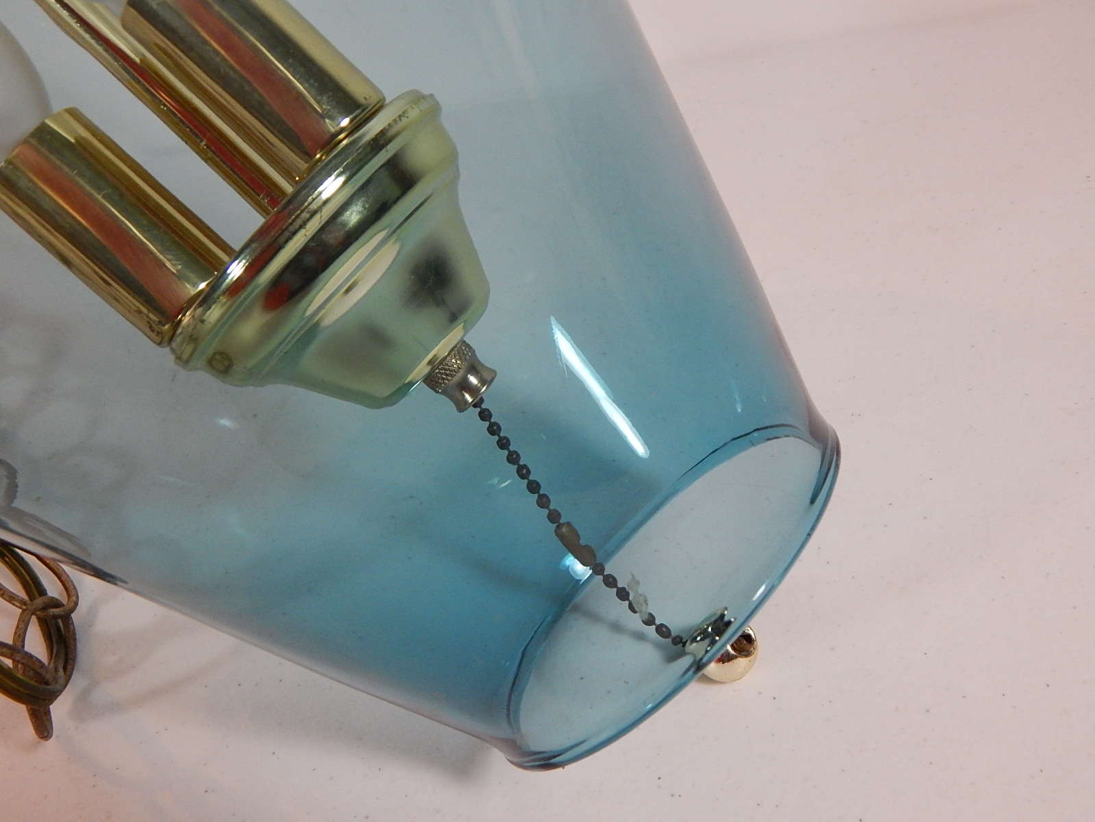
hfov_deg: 49.0
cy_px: 411
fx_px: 1202
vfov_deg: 37.7
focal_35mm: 38
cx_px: 548
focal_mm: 6.8
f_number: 3.4
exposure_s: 1/100
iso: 400
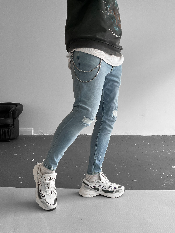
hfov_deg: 48.2
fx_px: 195
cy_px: 116
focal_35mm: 29
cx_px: 88
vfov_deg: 61.7
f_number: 1.8
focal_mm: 3
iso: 160
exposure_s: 1/60
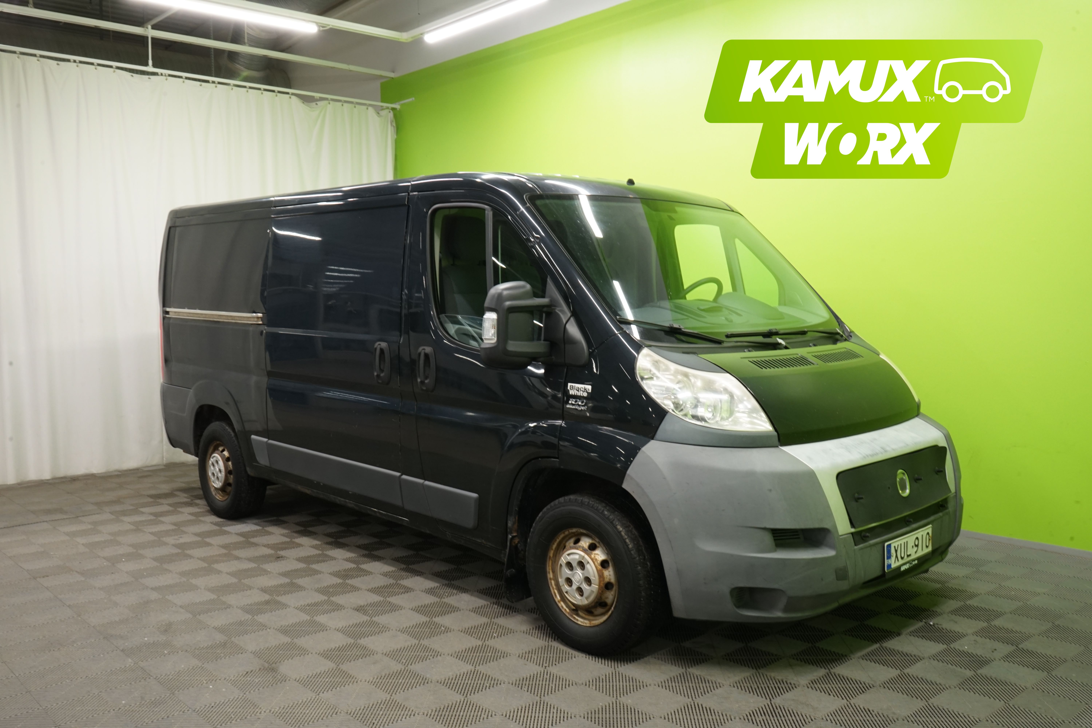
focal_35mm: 30
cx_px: 546
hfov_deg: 61.9
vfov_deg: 43.6
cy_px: 364
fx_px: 910
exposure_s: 1/3
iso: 800
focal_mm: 30
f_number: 20
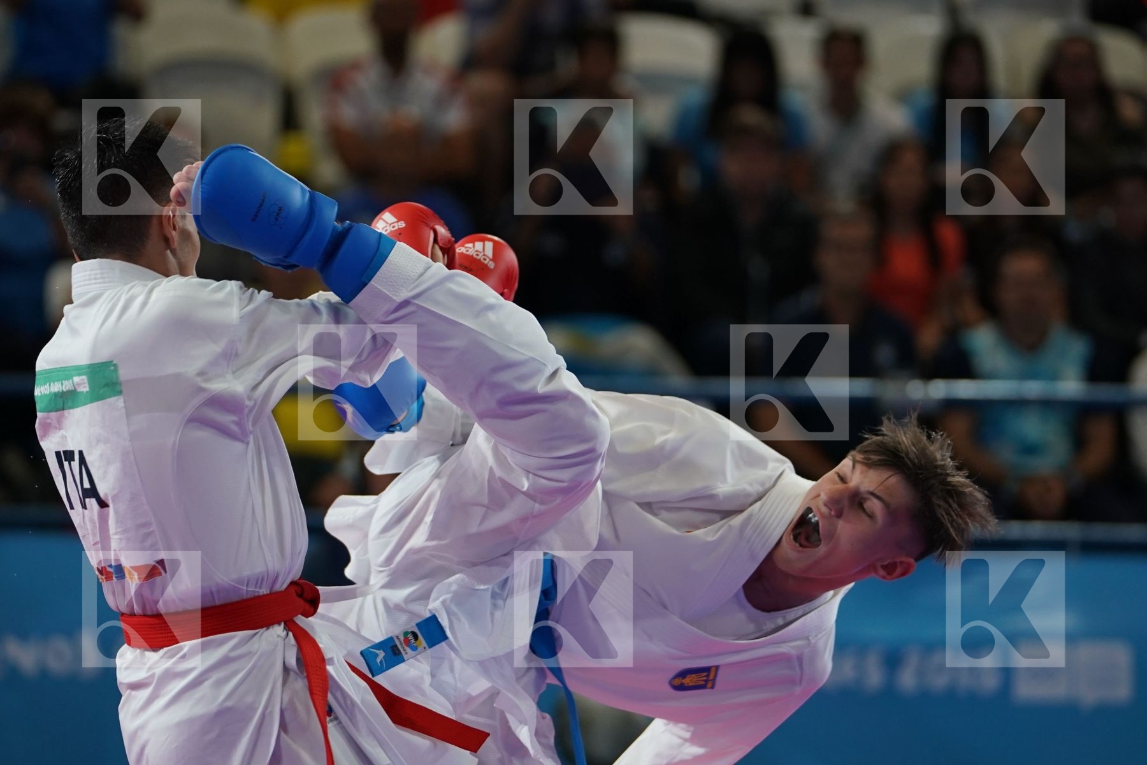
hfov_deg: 8.7
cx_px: 574
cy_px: 382
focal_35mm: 237
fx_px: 7550
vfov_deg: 5.8
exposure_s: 1/1000
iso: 1250
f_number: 2.8
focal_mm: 158
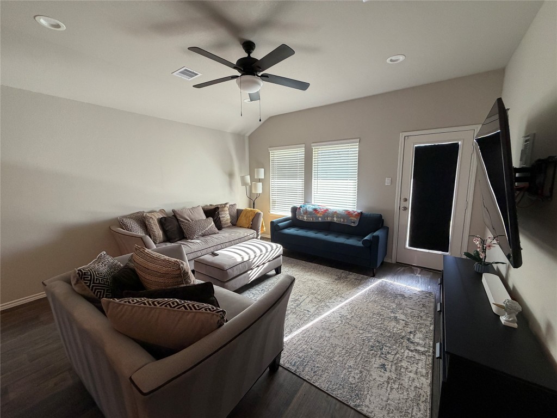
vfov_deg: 85.7
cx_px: 278
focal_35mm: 14
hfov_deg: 102.1
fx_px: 225
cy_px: 209
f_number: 2.2
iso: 250
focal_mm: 2.22
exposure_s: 1/60
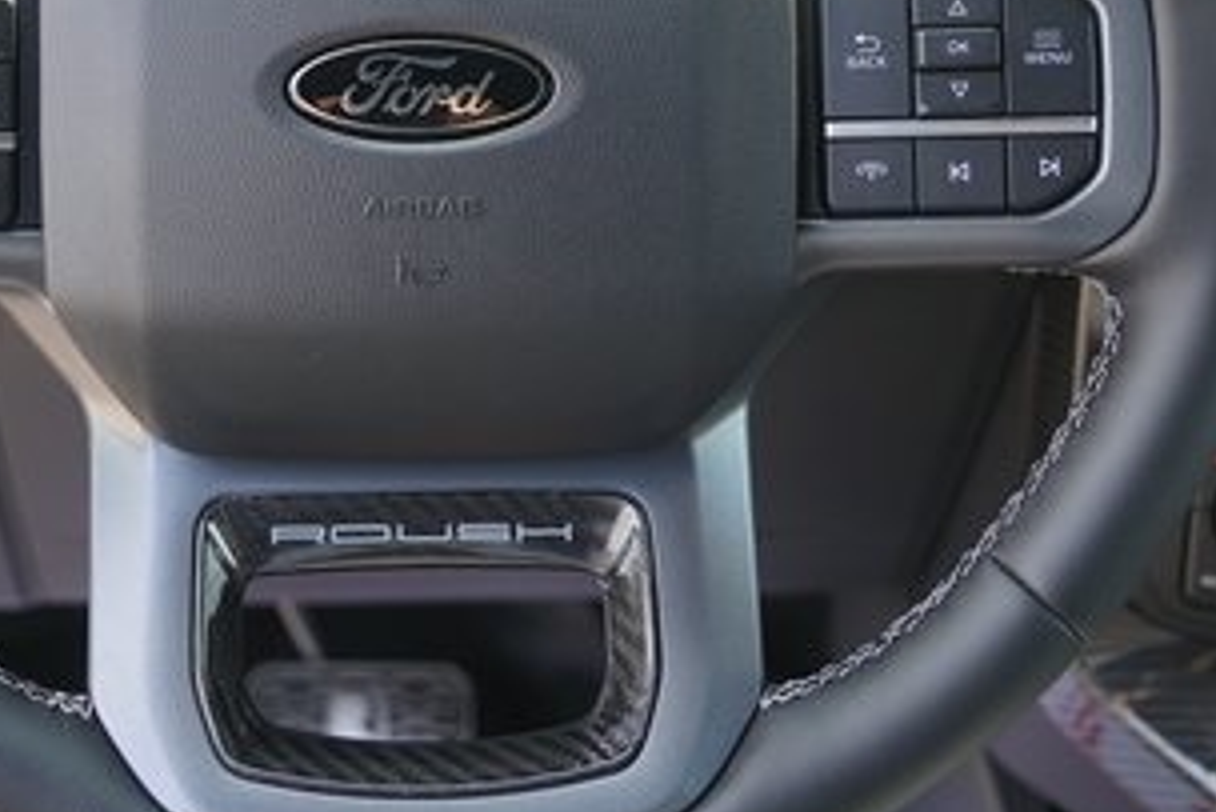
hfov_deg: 32.5
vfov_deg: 21.7
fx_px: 2061
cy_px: 54
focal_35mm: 61
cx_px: 360
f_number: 4
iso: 100
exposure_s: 1/60
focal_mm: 29
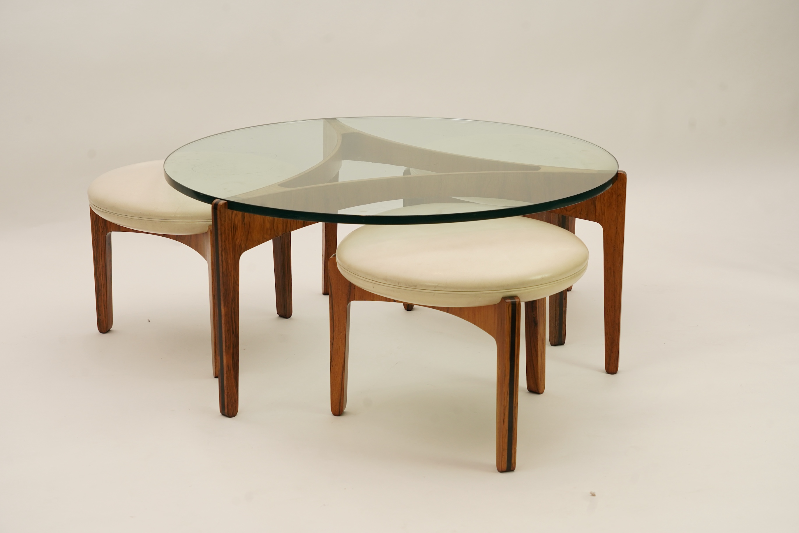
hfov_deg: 28.8
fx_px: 1554
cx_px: 400
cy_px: 266
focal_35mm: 70
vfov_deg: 19.5
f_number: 8
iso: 800
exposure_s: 1/125
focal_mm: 70
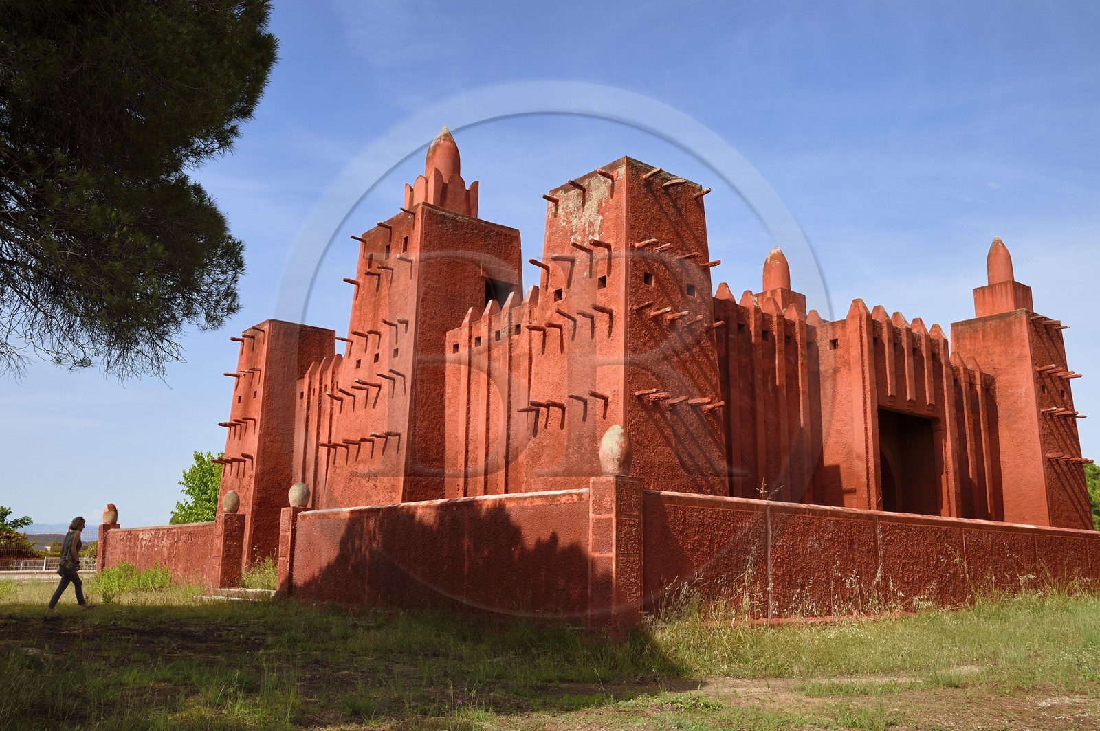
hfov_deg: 58.8
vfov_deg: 41.0
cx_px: 550
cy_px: 366
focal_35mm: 32
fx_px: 977
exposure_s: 1/250
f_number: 13
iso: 200
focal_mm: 32
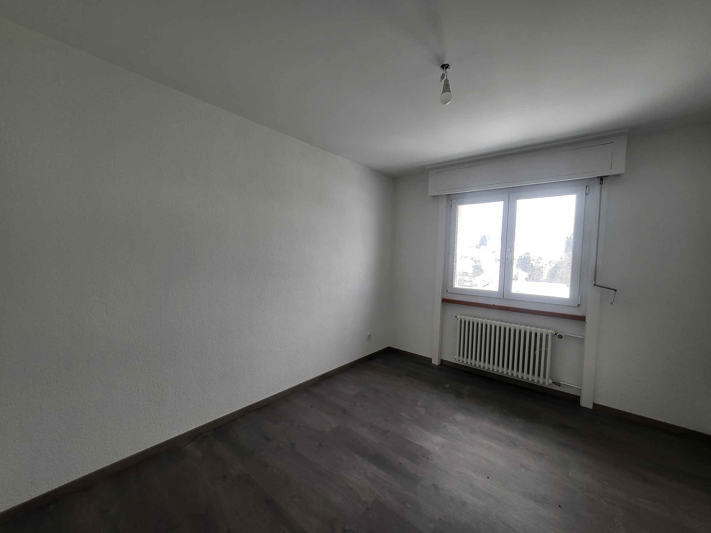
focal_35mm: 13
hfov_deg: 106.2
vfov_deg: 89.9
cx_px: 356
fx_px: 267
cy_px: 266
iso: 80
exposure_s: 1/50
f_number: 2.2
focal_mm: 1.74
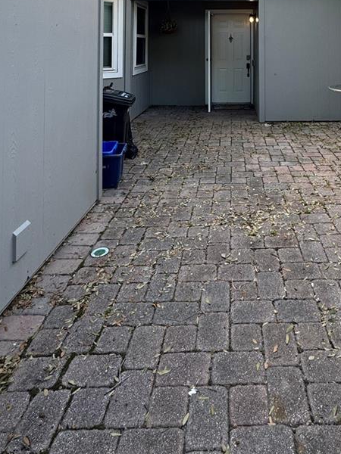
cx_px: 239
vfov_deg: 53.9
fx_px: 368
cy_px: 31
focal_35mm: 28
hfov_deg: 48.5
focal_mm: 2.22
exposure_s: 1/106
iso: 40
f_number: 2.2
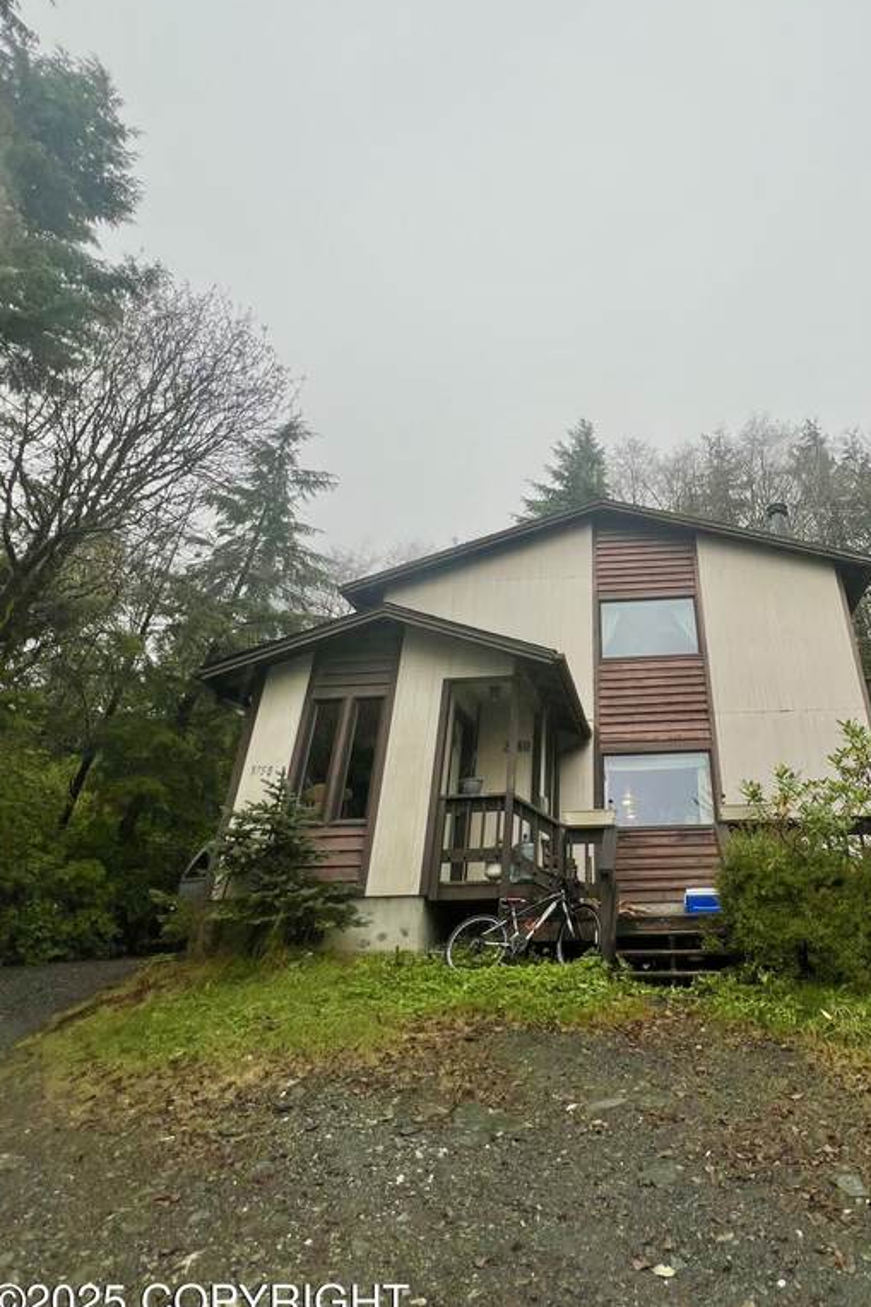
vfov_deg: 92.6
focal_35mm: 17
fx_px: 617
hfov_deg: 67.8
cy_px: 556
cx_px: 602
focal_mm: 1.57
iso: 32
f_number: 1.8
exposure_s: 1/186
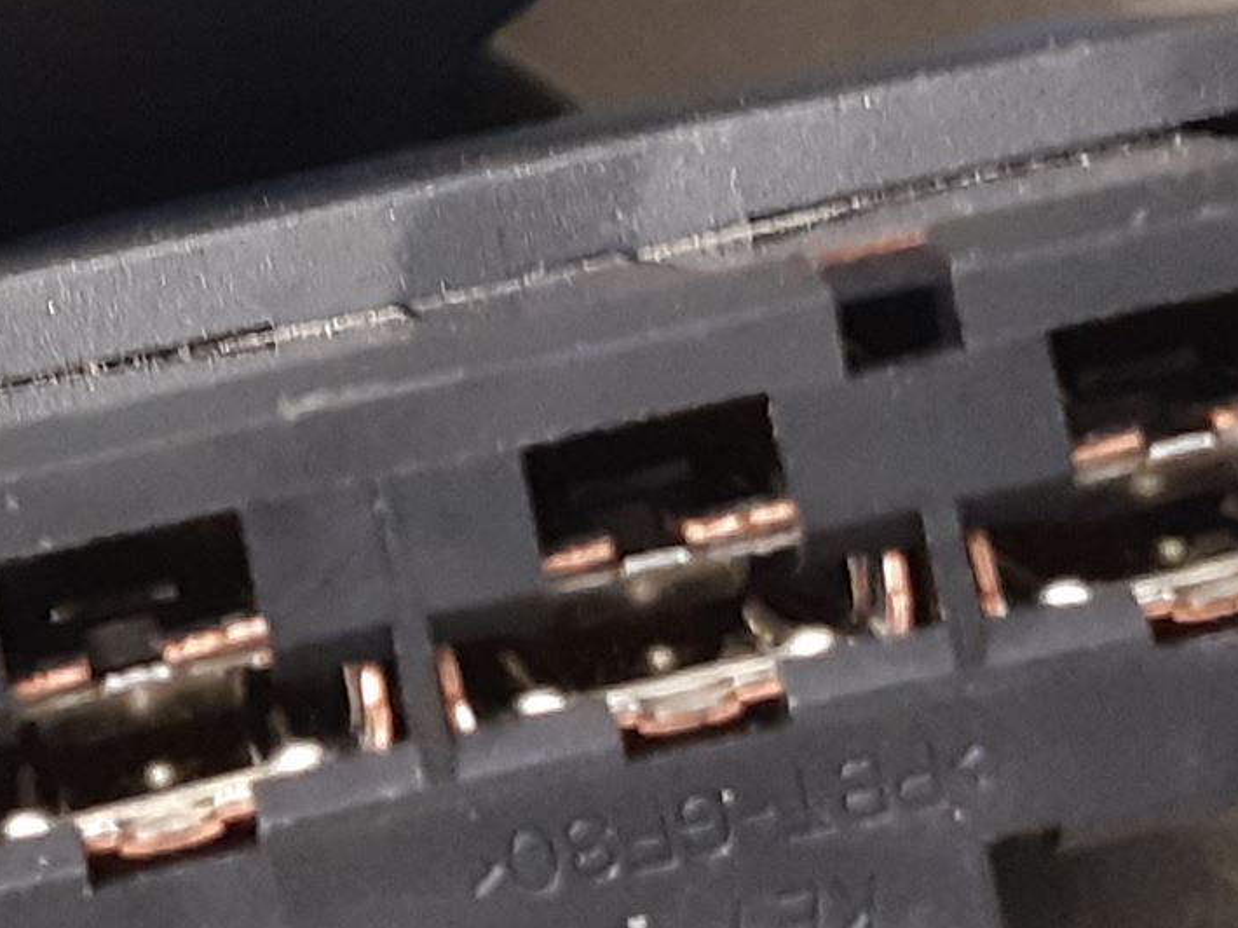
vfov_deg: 19.6
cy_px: 511
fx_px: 2681
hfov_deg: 25.8
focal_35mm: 75
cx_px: 352
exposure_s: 1/25
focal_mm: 3.93
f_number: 1.7
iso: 250
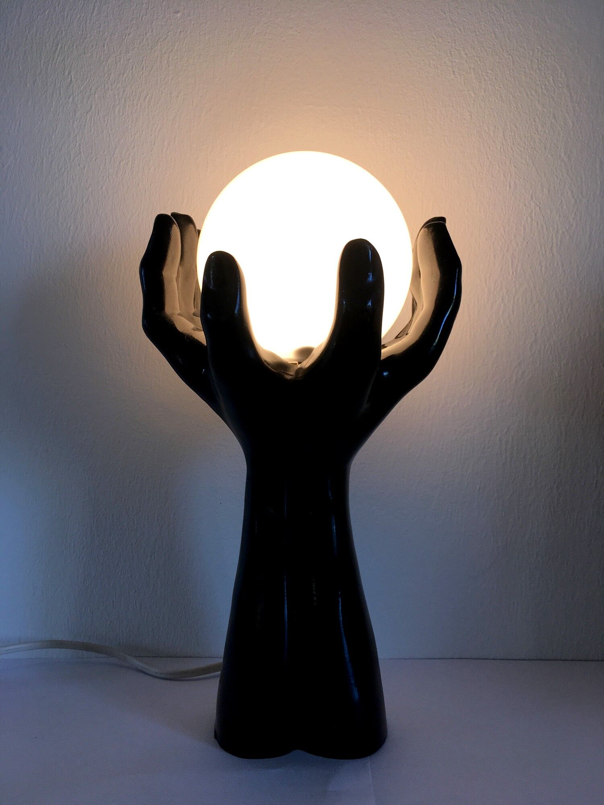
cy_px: 402
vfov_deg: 61.7
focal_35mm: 29
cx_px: 302
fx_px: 675
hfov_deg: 48.2
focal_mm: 4.15
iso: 25
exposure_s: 1/100
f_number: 2.2
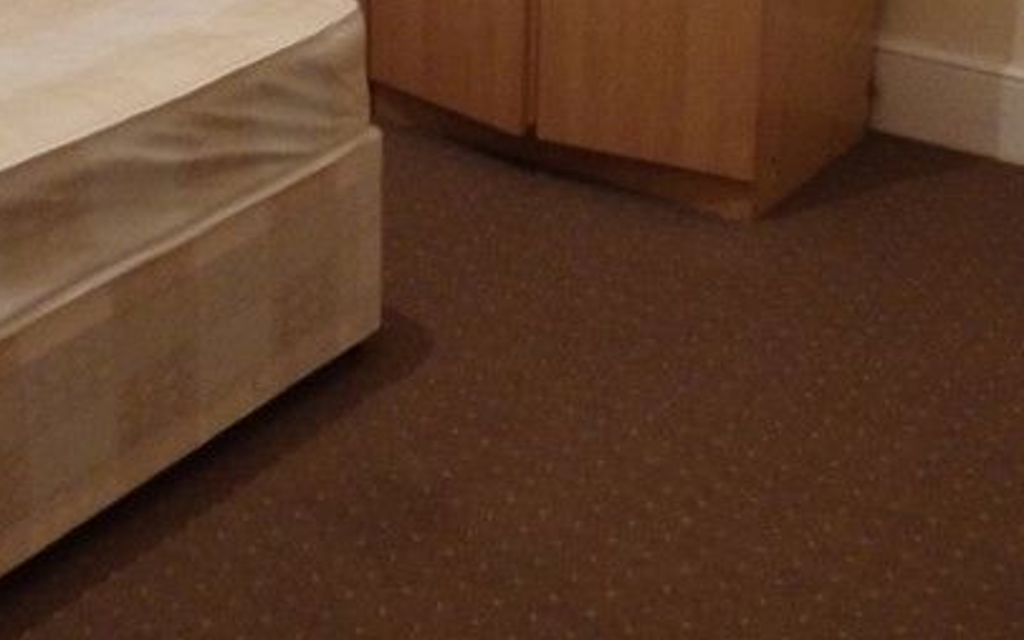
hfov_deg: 30.2
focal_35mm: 67
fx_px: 1870
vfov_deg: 18.2
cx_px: 276
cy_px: -167
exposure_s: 1/20
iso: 800
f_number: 3
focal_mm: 4.5
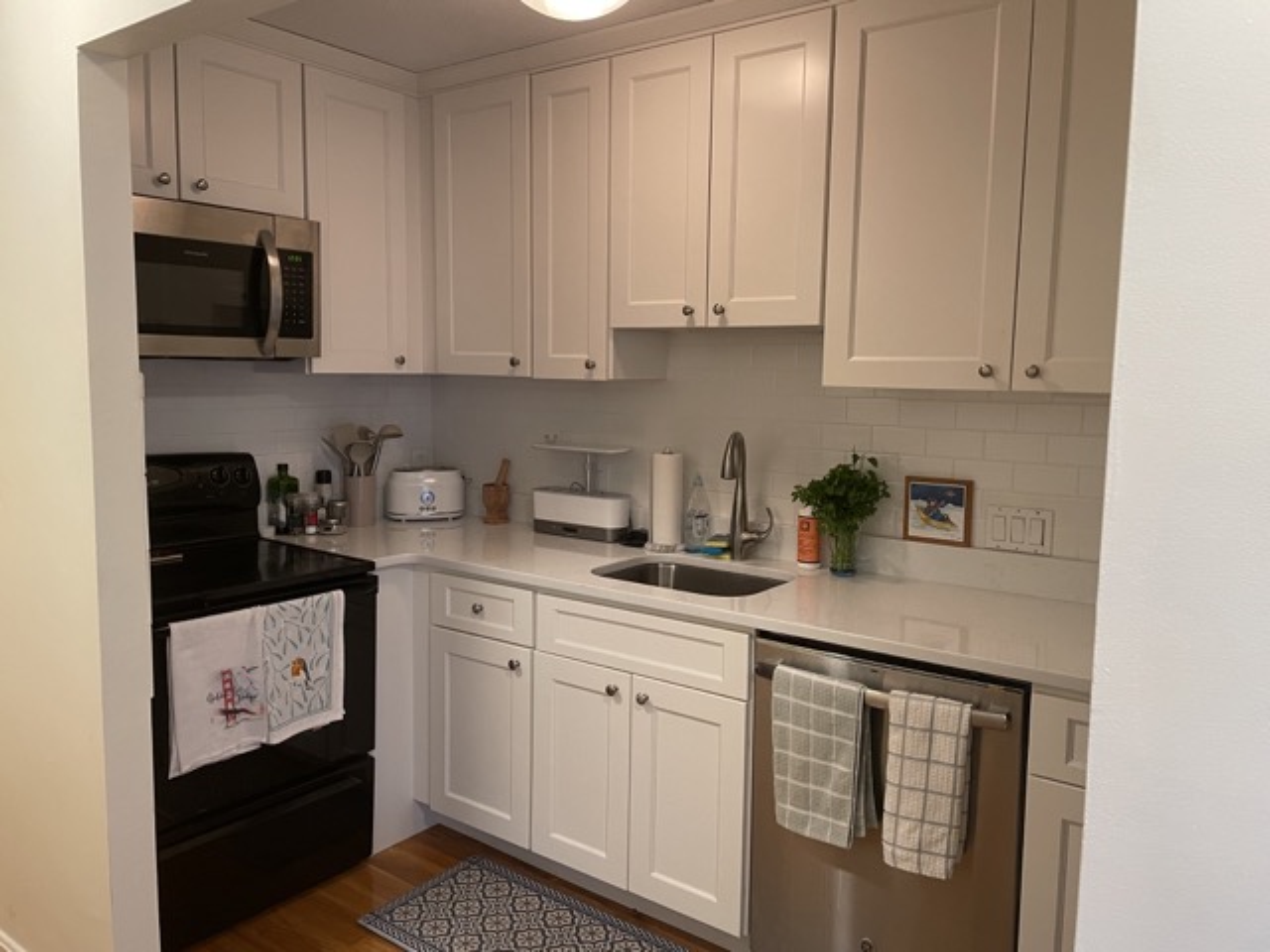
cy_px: 476
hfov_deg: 67.3
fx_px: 954
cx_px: 635
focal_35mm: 26
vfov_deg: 53.1
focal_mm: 4.2
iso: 200
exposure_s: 1/60
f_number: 1.6
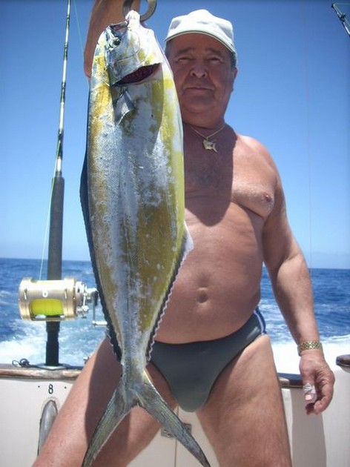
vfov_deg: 50.2
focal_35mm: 37
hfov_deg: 38.6
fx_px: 499
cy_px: 234
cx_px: 175
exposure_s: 1/193
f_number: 5.6
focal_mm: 6.2
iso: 64
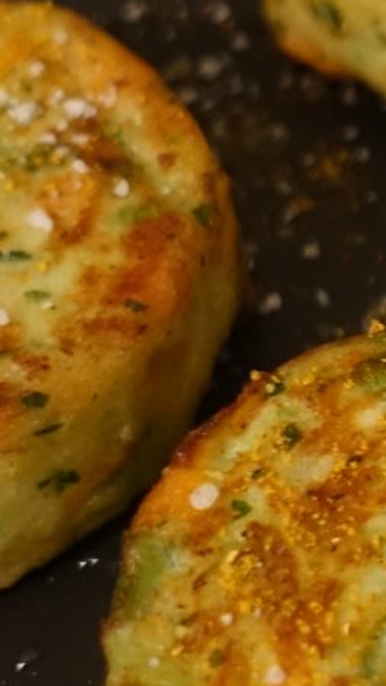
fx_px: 2219
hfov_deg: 9.4
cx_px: 740
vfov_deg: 17.6
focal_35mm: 122
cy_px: 273
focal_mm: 12.2
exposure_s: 1/15
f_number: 2.8
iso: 800
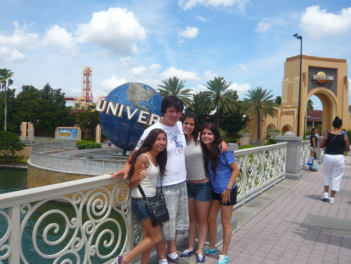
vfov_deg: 49.7
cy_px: 132
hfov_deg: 63.4
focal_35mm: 28
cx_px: 176
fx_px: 284
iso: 100
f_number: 8
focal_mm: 4.6
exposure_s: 1/200
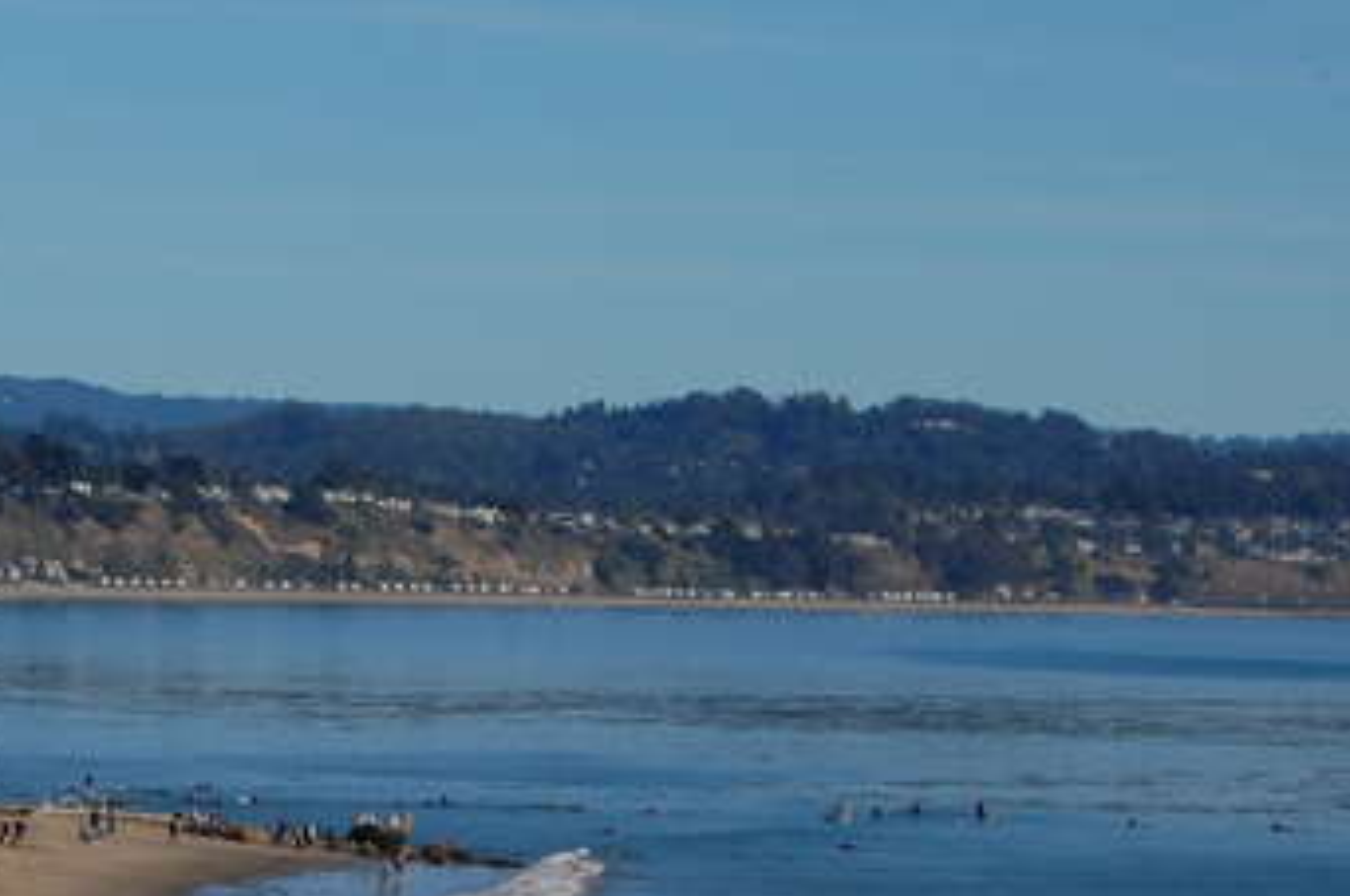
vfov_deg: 7.1
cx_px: -28
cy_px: 853
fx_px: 7234
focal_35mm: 193
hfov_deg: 10.6
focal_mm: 55
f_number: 16
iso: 200
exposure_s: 1/200
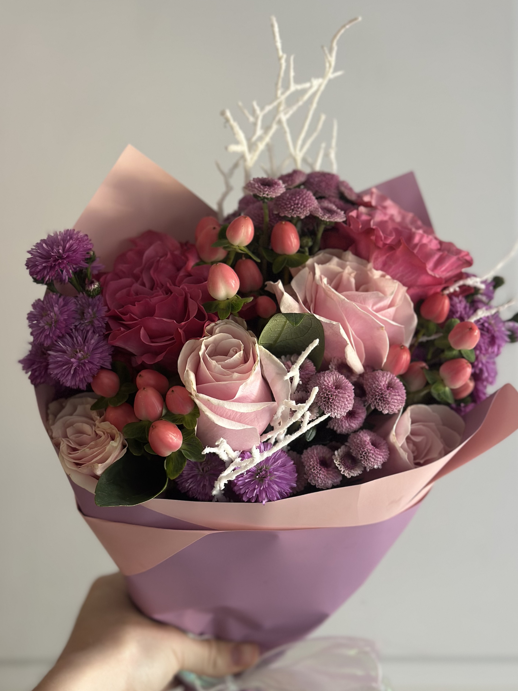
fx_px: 1018
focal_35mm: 51
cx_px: 267
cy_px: 333
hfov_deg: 28.6
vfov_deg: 37.5
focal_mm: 6.86
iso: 250
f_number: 1.78
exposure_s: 1/60
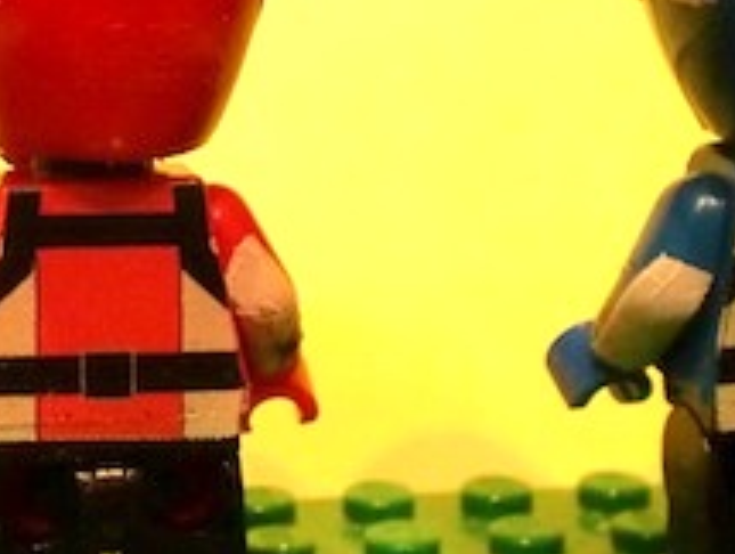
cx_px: 103
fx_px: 2212
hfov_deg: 18.6
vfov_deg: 14.3
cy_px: 298
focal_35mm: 104
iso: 400
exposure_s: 1/25
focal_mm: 6.3
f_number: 3.1
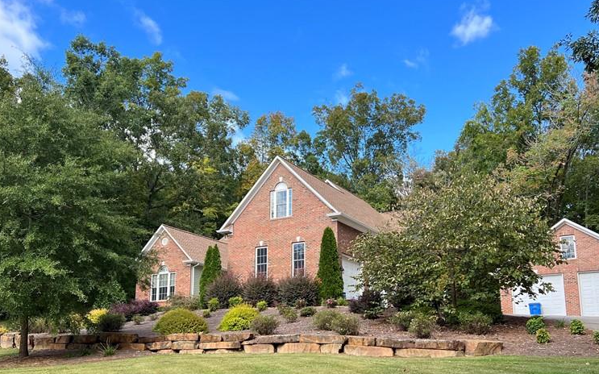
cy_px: 239
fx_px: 620
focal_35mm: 38
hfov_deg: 51.5
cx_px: 332
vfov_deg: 33.4
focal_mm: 5.7
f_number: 1.5
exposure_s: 1/1183
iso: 50
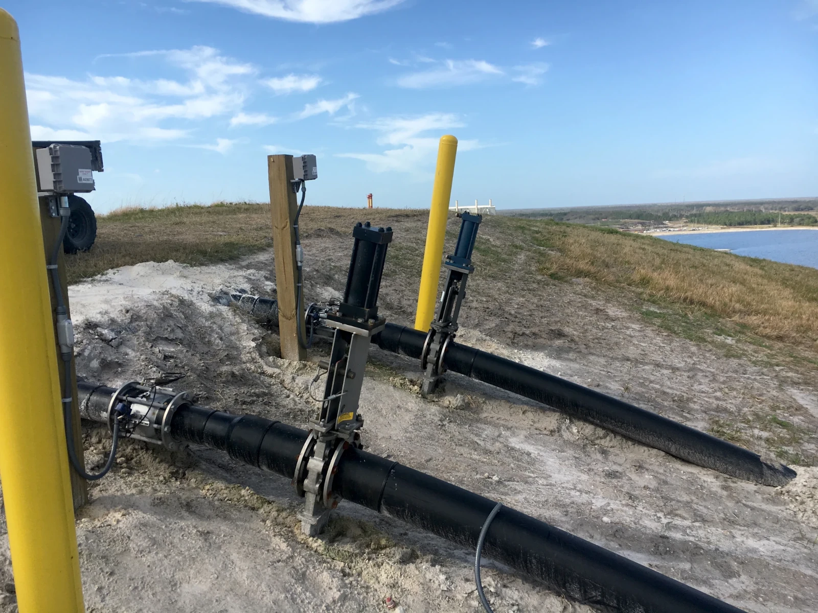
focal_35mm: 29
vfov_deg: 48.2
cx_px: 409
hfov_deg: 61.7
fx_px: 685
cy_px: 306
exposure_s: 1/1261
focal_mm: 4.15
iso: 25
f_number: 2.2
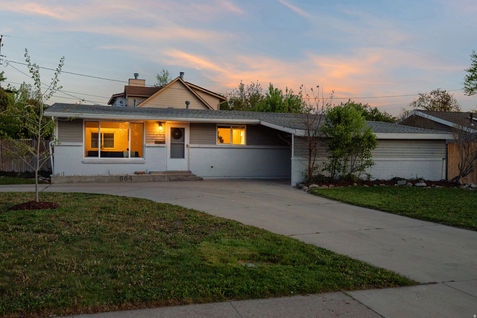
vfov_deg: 43.6
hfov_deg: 61.9
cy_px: 159
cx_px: 238
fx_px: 398
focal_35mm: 30
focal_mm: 30
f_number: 6.3
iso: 1250
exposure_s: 1/13
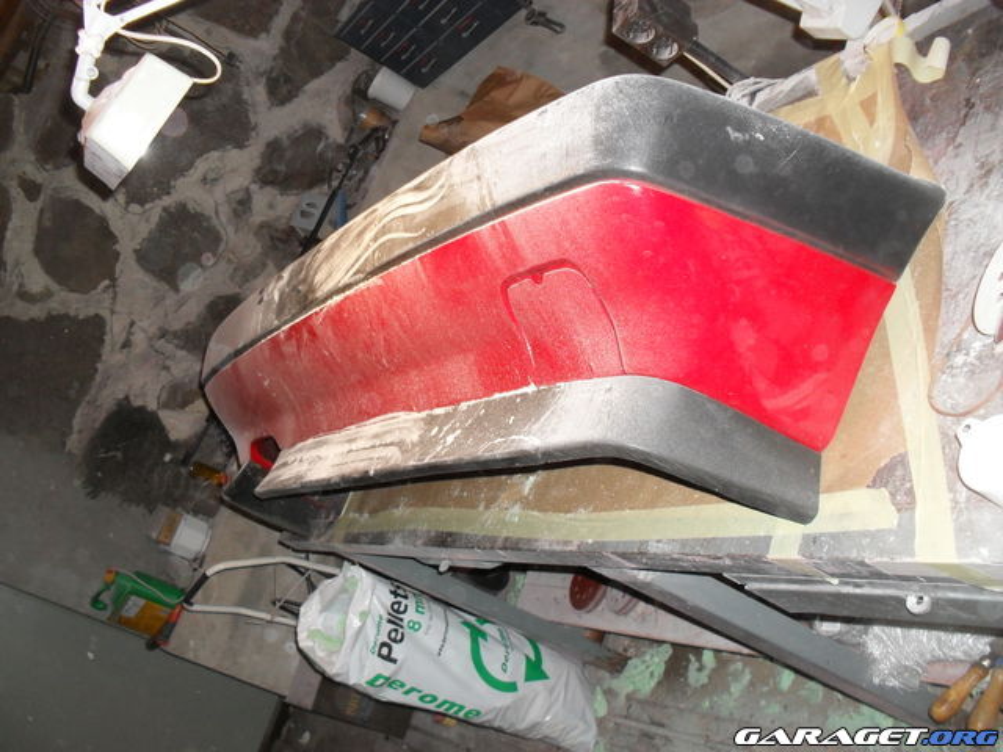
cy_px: 376
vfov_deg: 40.7
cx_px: 502
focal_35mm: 35
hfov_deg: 52.6
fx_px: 1014
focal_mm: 6.3
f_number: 3.2
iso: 200
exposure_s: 1/45
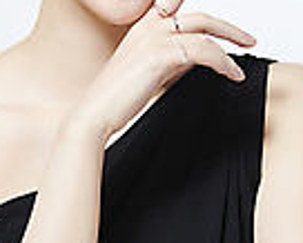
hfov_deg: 4.5
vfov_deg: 3.6
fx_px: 3895
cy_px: 98
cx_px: 140
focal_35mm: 434
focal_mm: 105
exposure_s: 1/125
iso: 64
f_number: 13
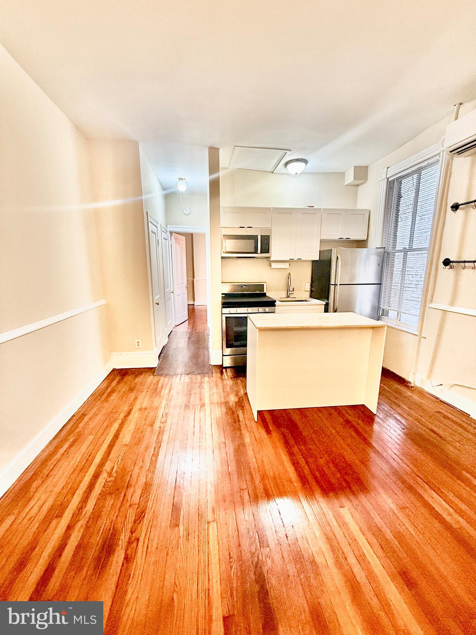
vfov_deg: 102.1
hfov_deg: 85.7
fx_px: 257
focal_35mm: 14
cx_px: 238
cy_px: 318
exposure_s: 1/60
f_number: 2.2
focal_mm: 2.22
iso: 500
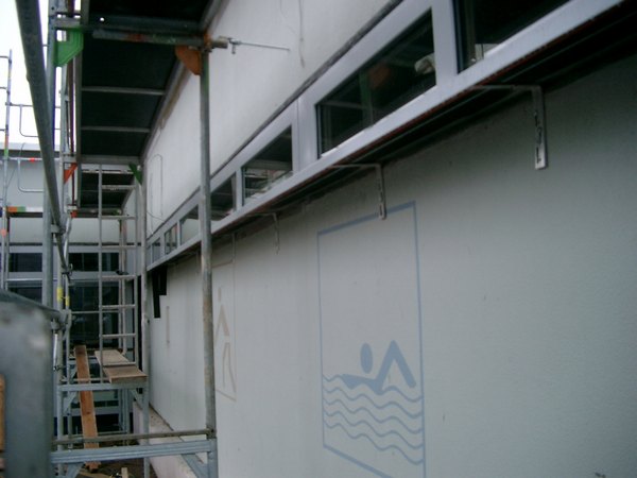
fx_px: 681
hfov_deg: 50.1
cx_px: 318
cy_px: 239
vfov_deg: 38.7
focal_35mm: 37
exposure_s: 1/100
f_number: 2.6
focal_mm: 7.6
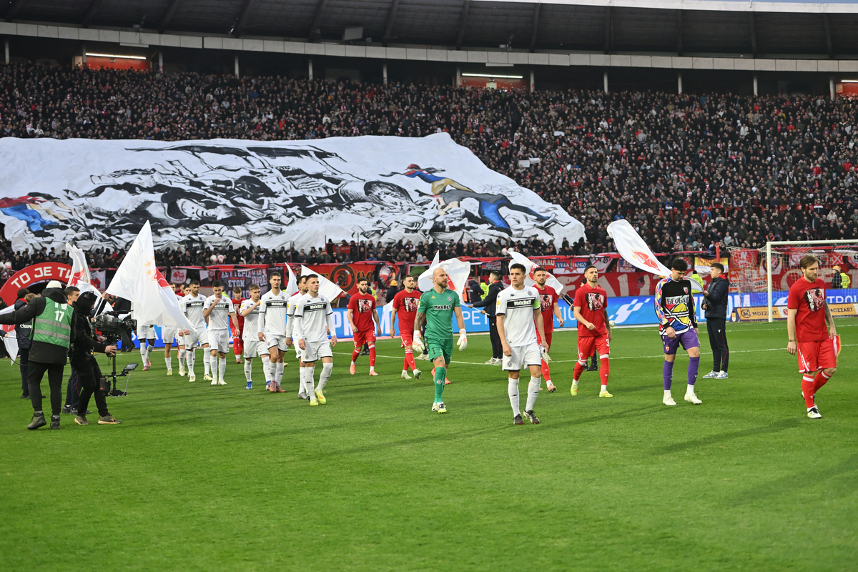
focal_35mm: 70
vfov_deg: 19.5
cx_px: 429
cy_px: 286
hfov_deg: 28.8
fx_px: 1668
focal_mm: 70
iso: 2500
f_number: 3.2
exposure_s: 1/1250
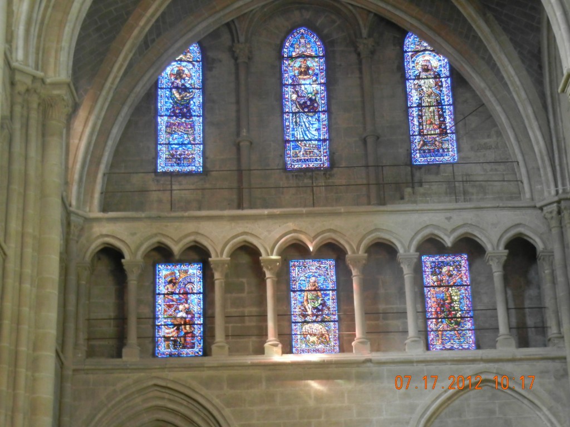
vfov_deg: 19.1
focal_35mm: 77
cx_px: 285
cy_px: 214
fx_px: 1268
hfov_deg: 25.3
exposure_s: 1/2
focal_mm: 13.9
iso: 200
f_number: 4.3
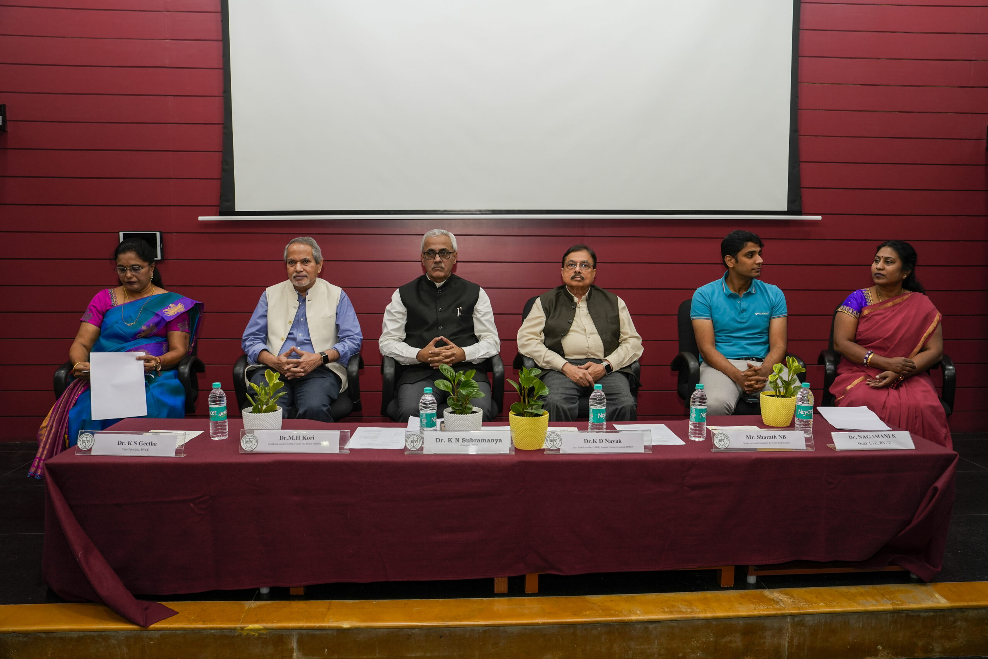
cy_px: 330
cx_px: 494
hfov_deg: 69.4
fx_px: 714
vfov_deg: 49.6
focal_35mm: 26
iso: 1000
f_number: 4
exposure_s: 1/125
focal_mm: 26
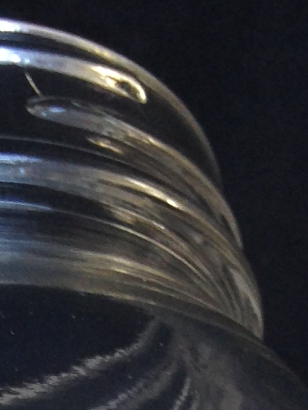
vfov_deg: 10.6
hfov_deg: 8.7
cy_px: 853
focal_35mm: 169
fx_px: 2004
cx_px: -39
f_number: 2.4
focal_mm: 4.12
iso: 80
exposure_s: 1/20
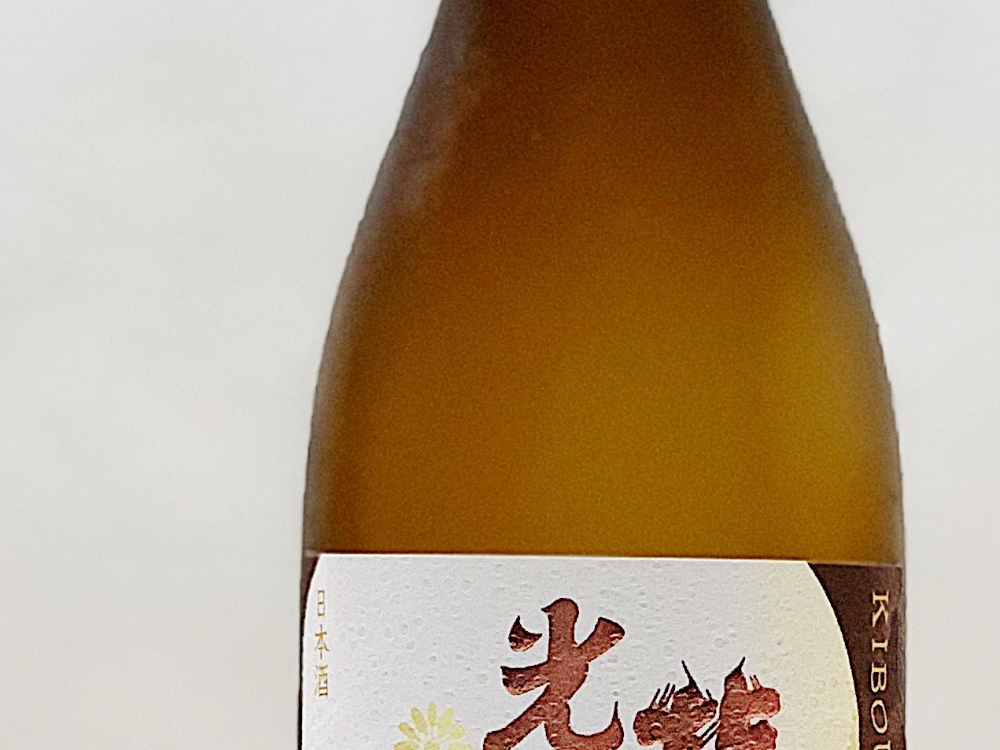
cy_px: 224
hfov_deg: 12.0
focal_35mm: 165
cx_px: 603
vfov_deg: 9.0
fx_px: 4766
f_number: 2.4
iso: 125
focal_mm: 6
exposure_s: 1/95
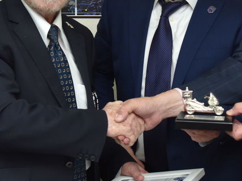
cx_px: 142
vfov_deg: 13.4
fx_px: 769
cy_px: 53
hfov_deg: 17.9
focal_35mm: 110
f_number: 4
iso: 640
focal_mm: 35
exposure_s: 1/200
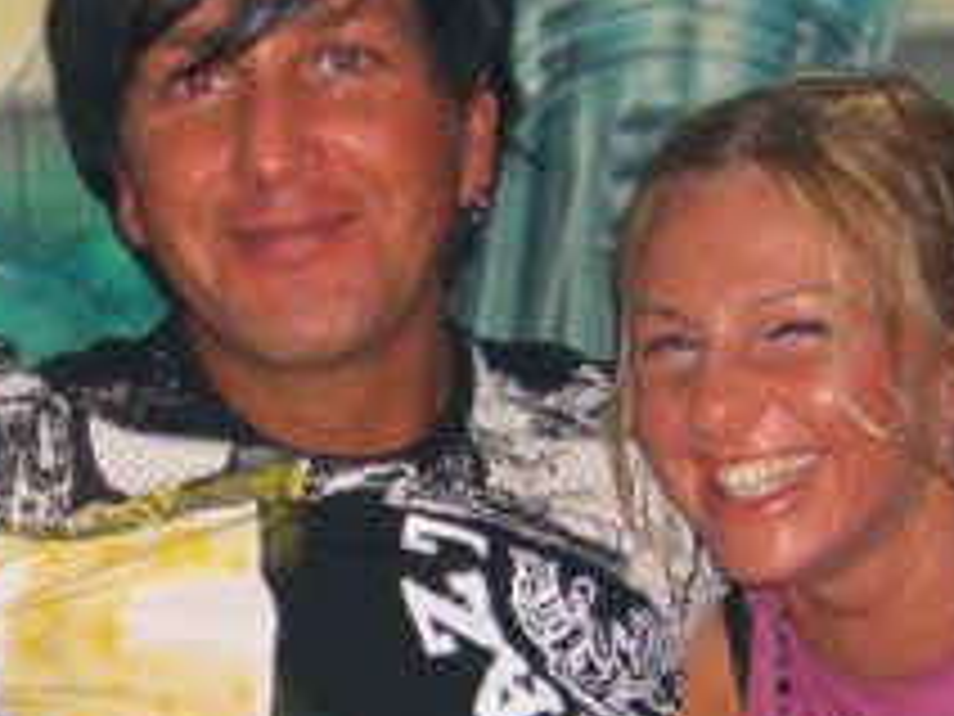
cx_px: 202
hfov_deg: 15.1
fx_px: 3583
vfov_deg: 11.3
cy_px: 644
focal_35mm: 130
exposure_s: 1/60
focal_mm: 9.5
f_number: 3.1
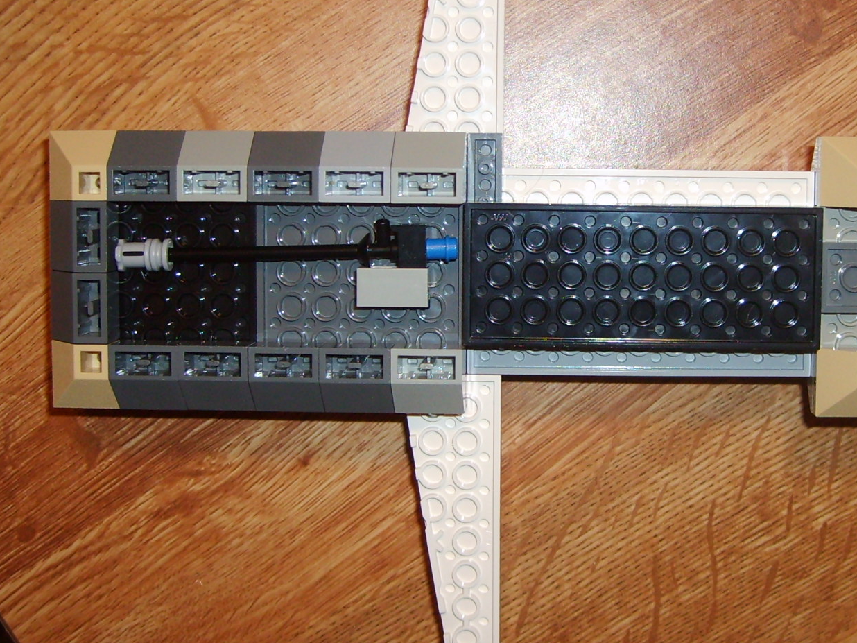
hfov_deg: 32.9
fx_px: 1436
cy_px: 275
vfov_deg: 25.2
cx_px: 575
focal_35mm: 58
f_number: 2.8
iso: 100
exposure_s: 1/45
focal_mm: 5.8
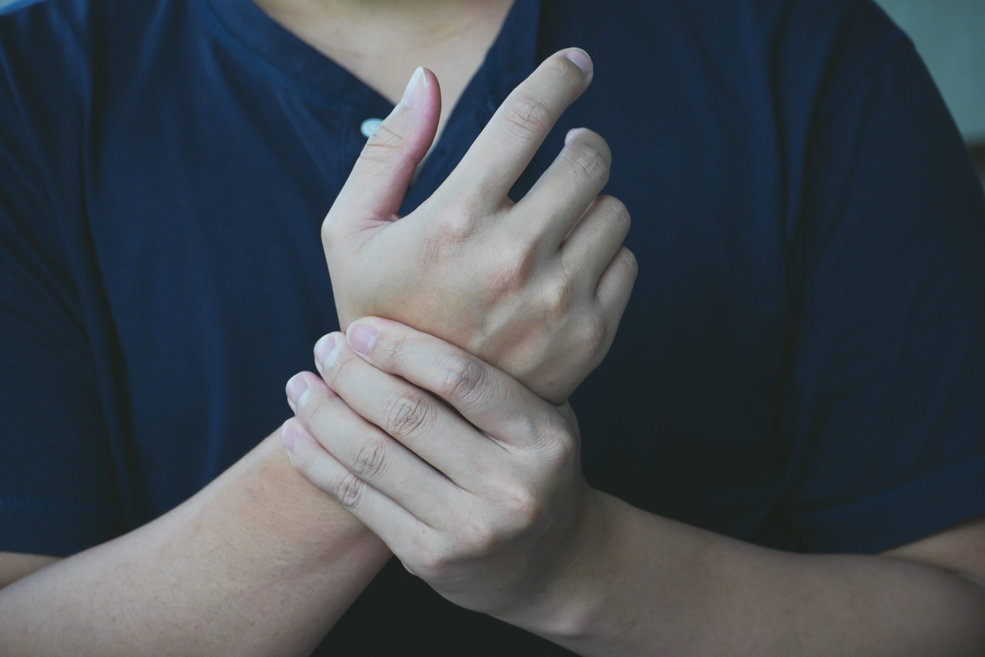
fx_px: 4145
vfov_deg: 9.1
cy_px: 328
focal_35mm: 152
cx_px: 492
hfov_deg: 13.6
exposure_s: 1/50
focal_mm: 101
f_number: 5.6
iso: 250
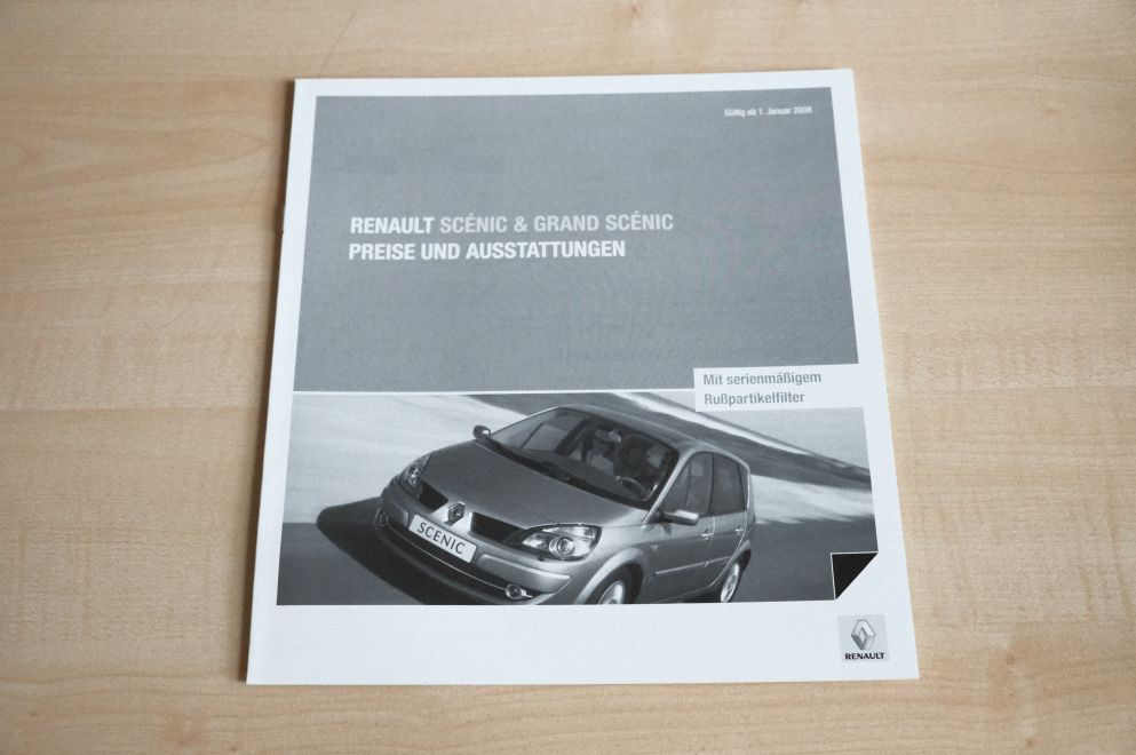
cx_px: 568
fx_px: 1135
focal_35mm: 36
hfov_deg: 53.2
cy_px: 378
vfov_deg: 36.8
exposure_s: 1/1500
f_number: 4
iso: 6400
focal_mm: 24.3
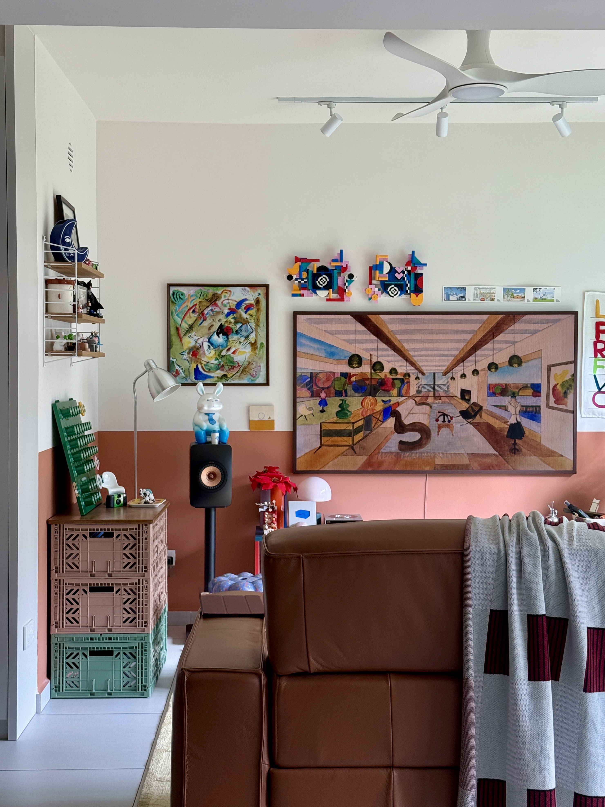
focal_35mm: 48
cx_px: 302
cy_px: 404
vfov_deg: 39.7
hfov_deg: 30.3
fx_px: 1119
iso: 100
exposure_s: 1/120
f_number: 1.78
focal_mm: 6.76
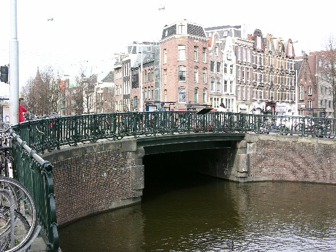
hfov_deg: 33.2
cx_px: 168
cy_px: 126
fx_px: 563
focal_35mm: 58
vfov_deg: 25.2
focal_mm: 14.7
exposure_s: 1/94
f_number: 5
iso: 50
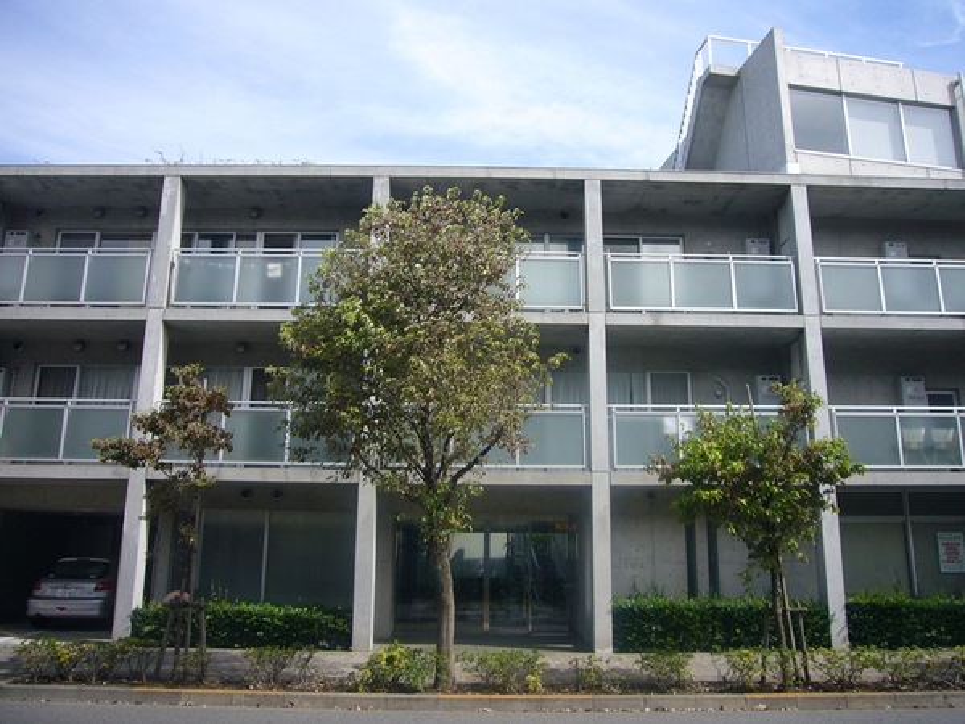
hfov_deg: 63.4
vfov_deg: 49.7
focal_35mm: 28
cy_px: 362
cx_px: 482
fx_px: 781
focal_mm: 4.6
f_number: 5.6
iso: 80
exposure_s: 1/250
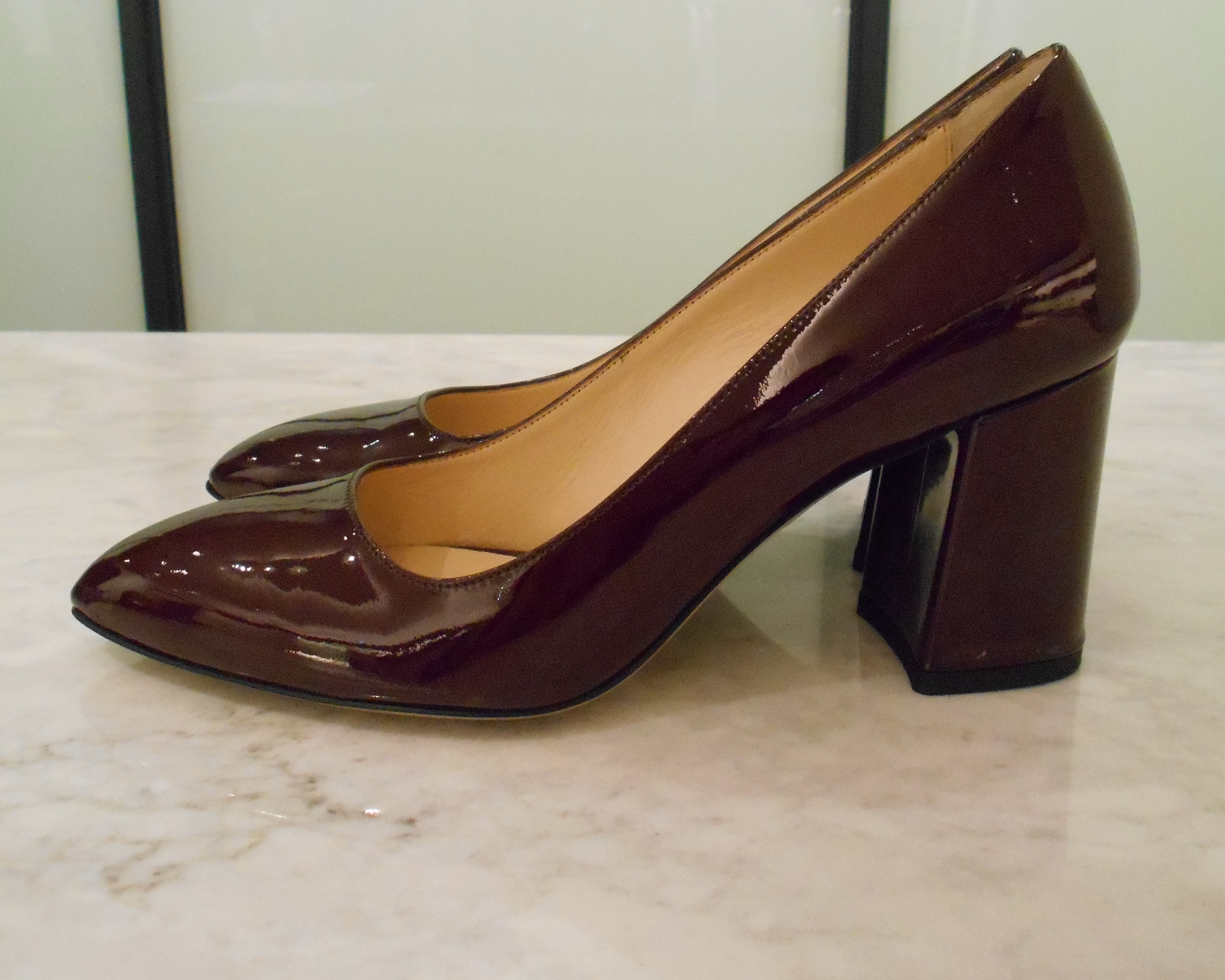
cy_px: 361
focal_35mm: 34
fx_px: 1233
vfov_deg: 43.0
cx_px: 611
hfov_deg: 52.8
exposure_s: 1/80
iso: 800
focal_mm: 4.6
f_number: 3.2
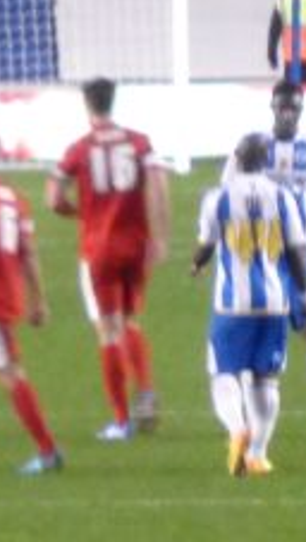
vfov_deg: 2.0
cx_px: -210
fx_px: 15492
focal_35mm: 1076
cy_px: 244
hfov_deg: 1.1
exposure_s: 1/25
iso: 800
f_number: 5.5
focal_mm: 33.3
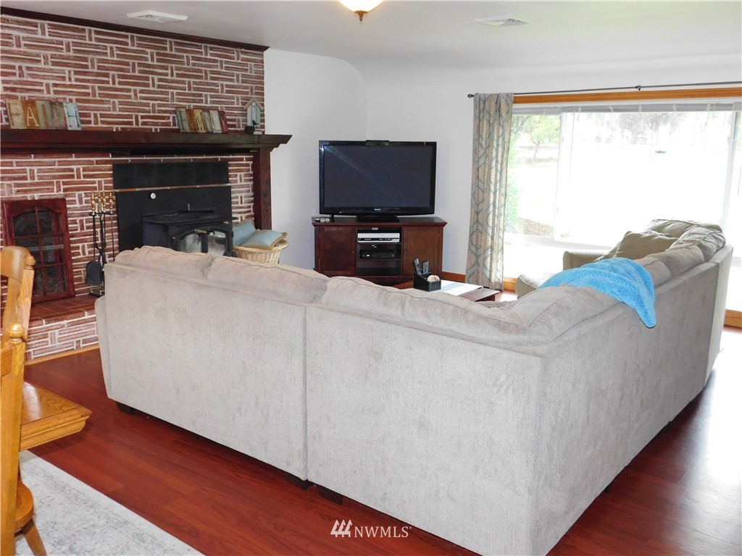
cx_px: 371
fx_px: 643
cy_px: 278
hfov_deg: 60.0
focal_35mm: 30
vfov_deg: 46.8
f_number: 3.2
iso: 320
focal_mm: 5.3
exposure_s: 1/30
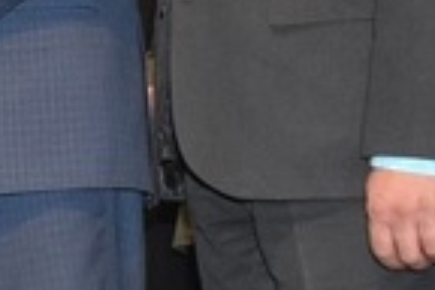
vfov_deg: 9.6
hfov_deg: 12.6
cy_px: 47
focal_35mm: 142
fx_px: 1716
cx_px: -438
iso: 2200
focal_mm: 22
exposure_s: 1/60
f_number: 3.5
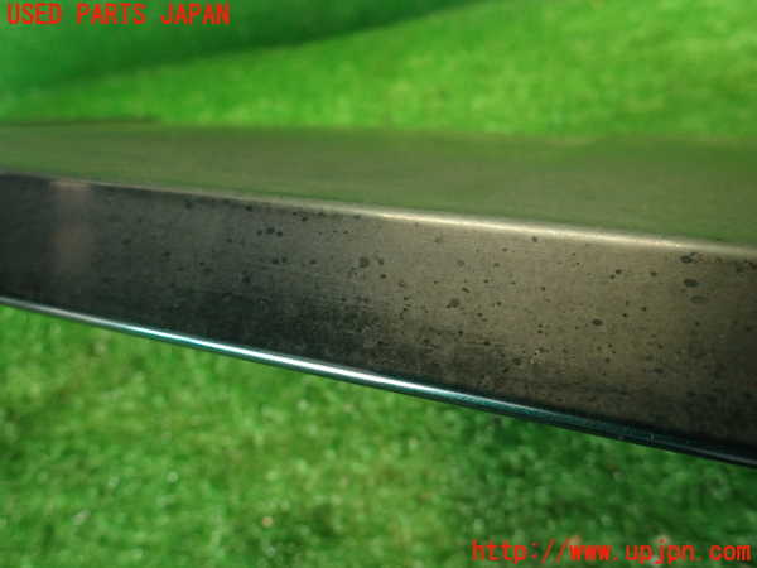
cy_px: 284
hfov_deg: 69.4
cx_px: 378
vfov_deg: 54.9
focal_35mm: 25
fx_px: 547
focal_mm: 4.5
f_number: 2
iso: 320
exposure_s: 1/30
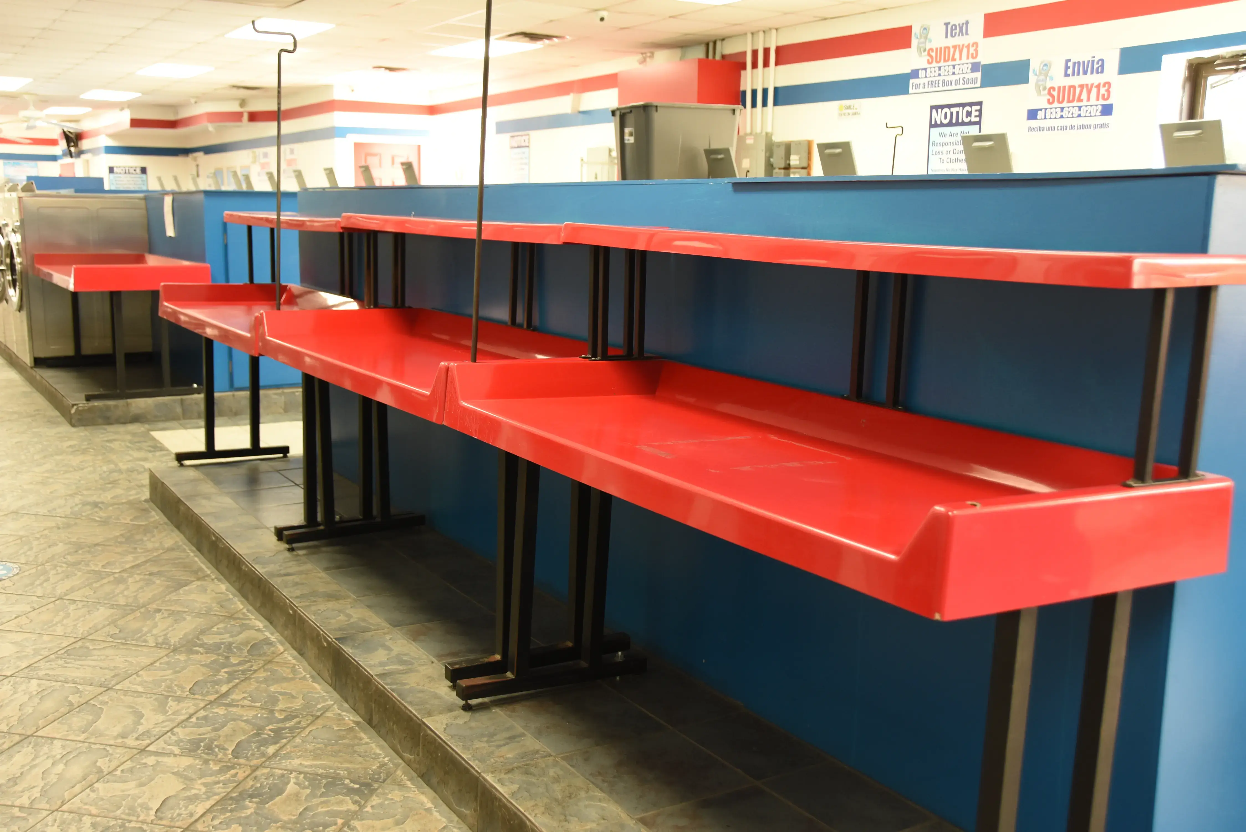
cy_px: 416
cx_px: 623
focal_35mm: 36
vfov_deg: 36.9
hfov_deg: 53.1
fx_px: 1246
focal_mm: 24
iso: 800
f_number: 3.8
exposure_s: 1/50
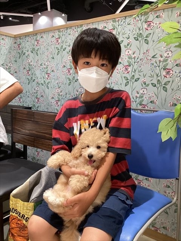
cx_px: 90
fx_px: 216
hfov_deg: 45.4
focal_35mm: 31
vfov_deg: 58.4
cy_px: 120
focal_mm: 3.3
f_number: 2.4
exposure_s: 1/60
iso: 250
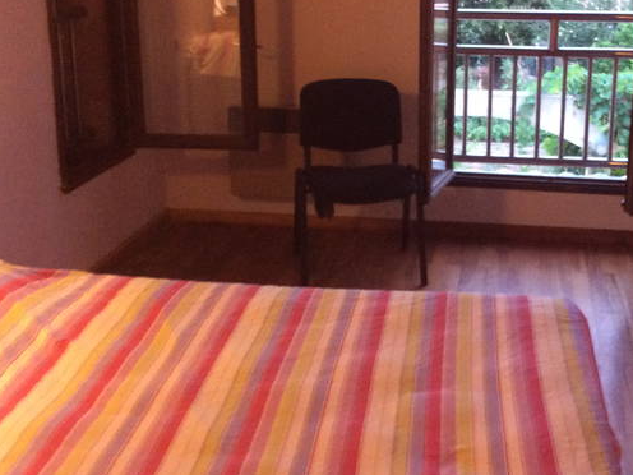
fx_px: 933
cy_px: 156
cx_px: 398
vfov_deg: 28.4
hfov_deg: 37.3
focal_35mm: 51
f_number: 2.4
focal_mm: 3.3
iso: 320
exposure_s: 1/20
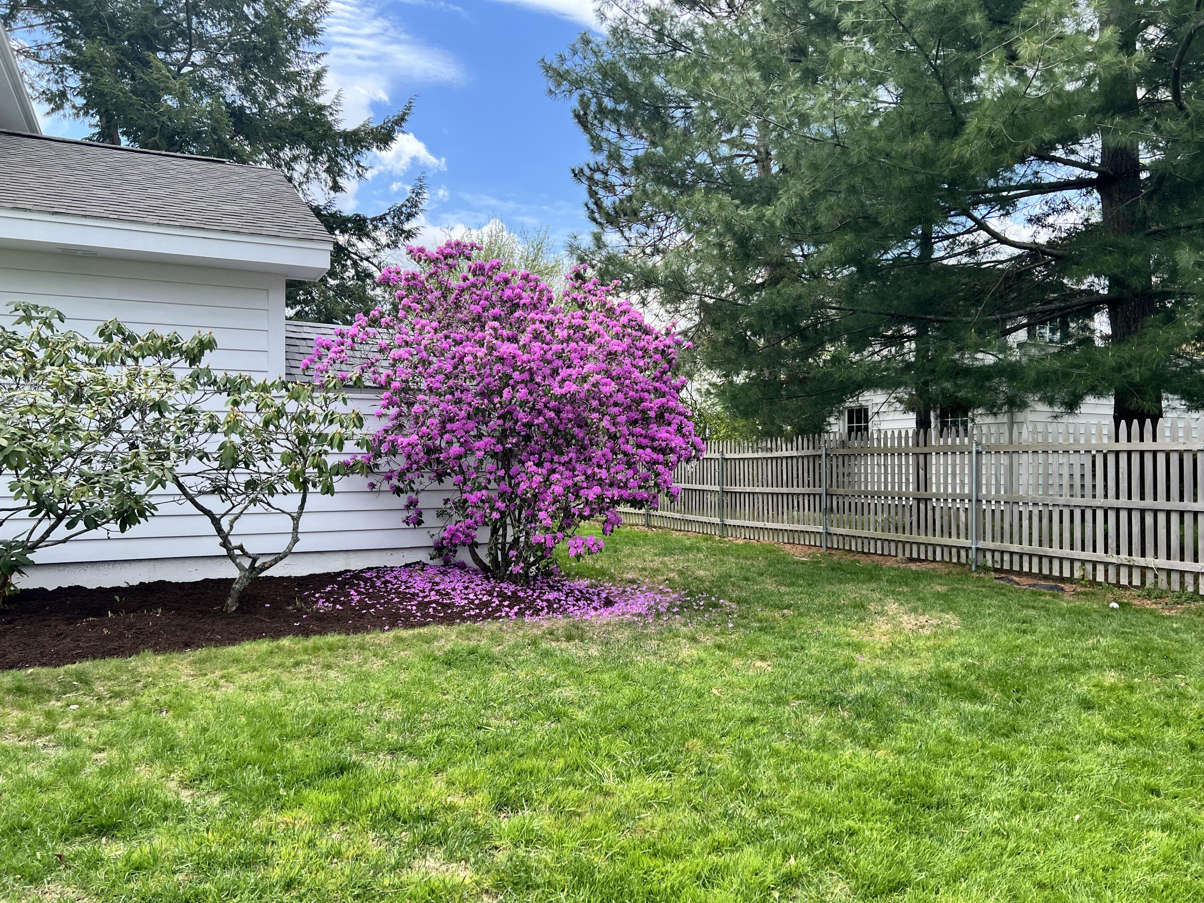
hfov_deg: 67.3
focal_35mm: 26
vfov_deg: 53.1
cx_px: 602
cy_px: 452
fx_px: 904
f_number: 1.5
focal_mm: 5.7
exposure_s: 1/1669
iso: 50
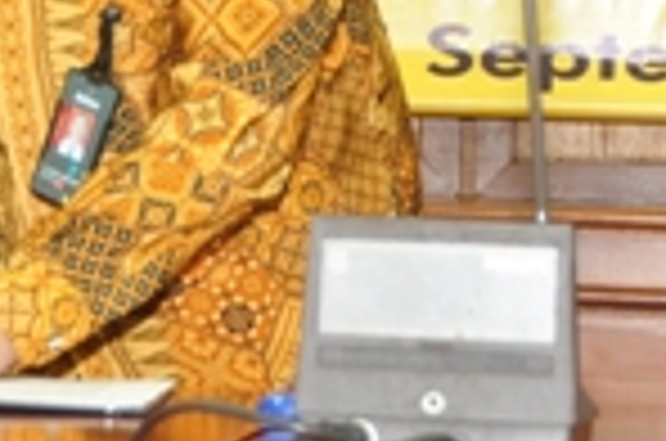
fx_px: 4541
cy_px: -295
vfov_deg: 5.5
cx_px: 464
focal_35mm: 246
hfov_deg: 8.4
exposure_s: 1/30
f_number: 5
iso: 500
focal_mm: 38
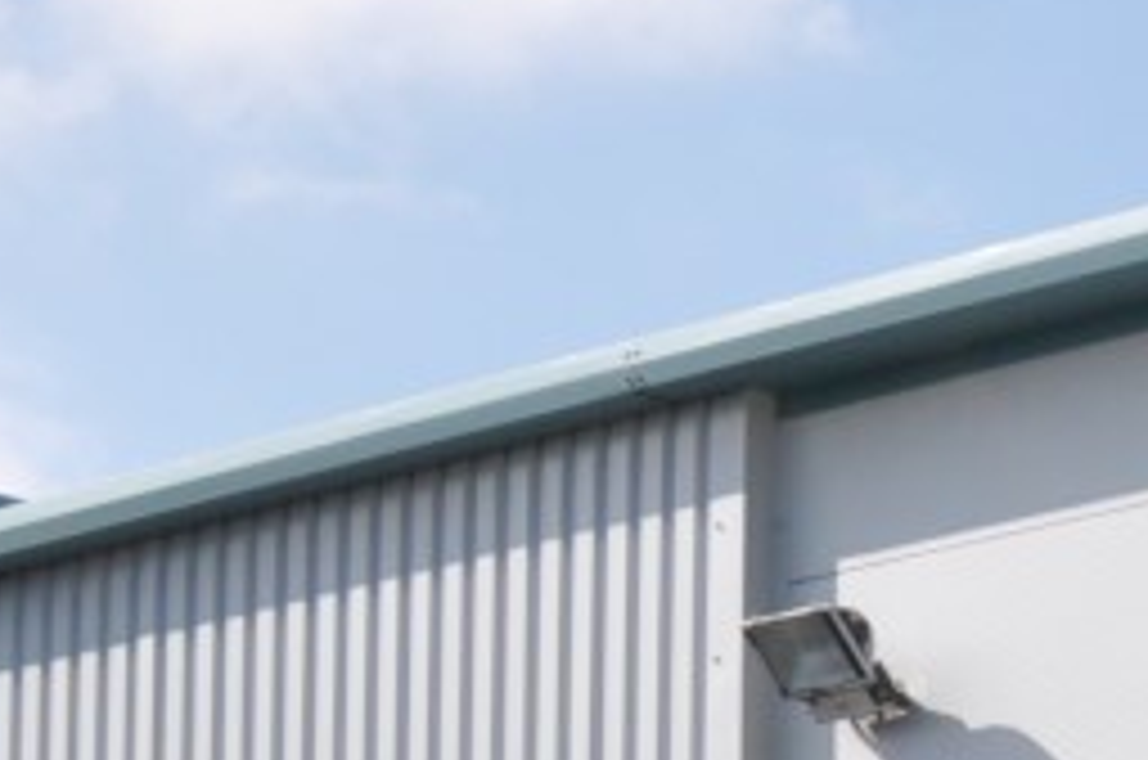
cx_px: 2629
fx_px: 6748
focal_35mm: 212
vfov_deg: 6.3
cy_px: 1408
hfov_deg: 8.9
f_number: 9
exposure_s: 1/800
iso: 320
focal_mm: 18
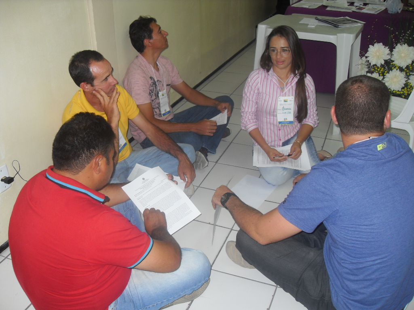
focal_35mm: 34
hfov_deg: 54.0
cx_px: 207
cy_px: 155
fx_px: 407
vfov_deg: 41.8
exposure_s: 1/45
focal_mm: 6.3
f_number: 2.8
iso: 100
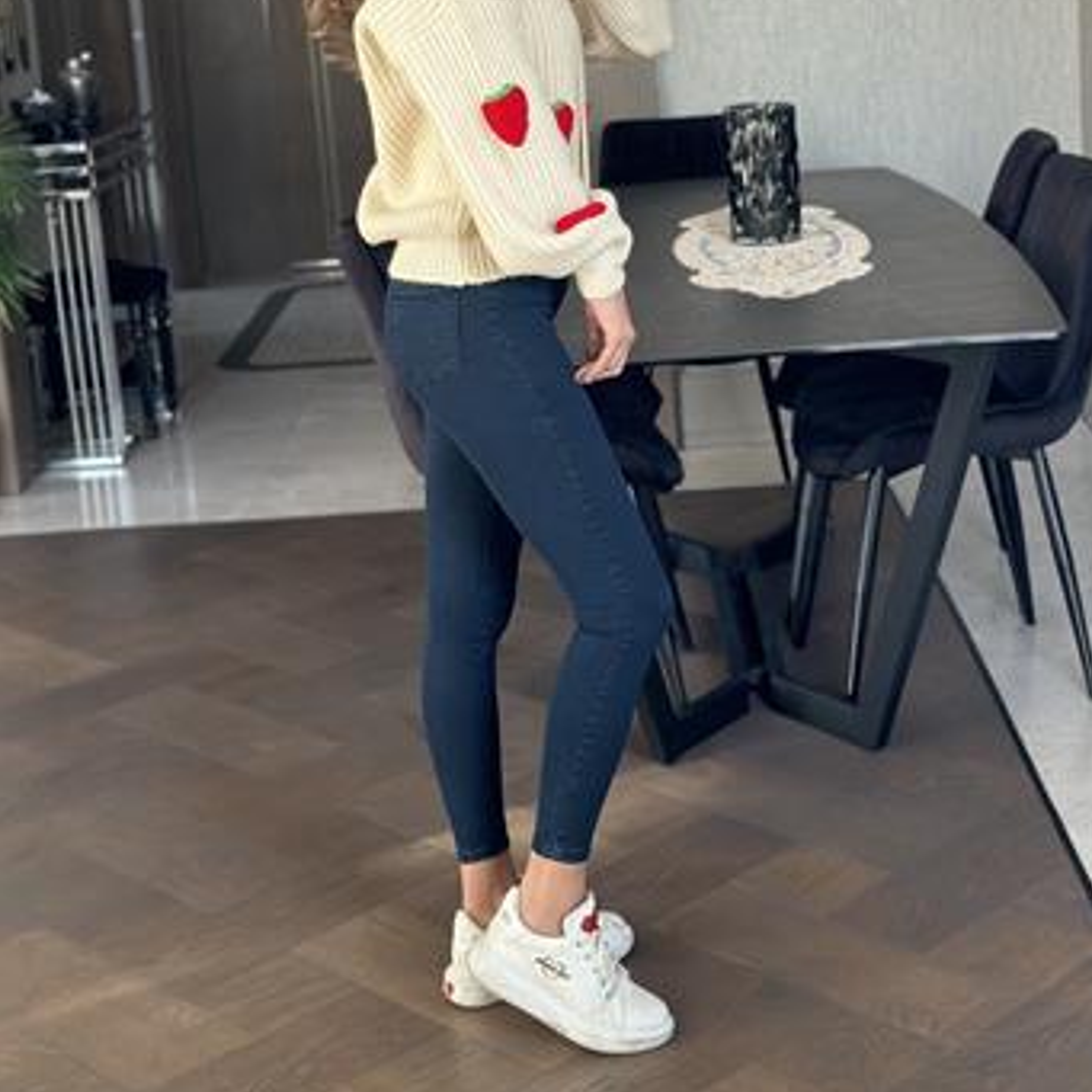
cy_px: 327
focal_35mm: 63
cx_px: 551
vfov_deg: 27.1
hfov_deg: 27.3
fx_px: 2248
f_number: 1.78
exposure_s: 1/60
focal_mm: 6.86
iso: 125
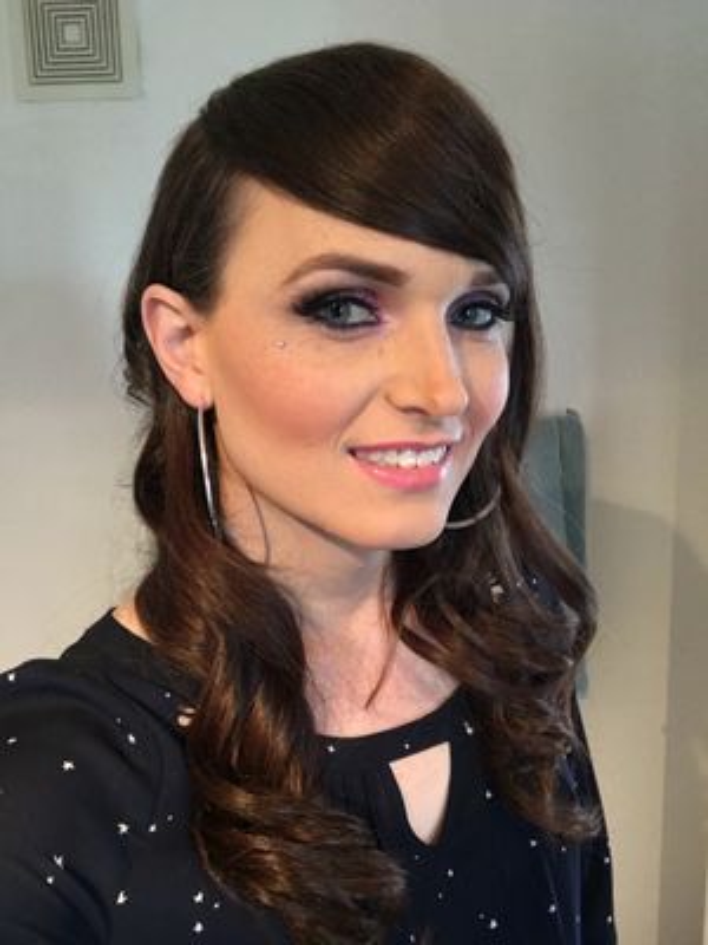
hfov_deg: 45.4
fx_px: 845
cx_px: 354
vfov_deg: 58.4
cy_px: 472
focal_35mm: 31
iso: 100
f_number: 2.2
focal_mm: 2.65
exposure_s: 1/15
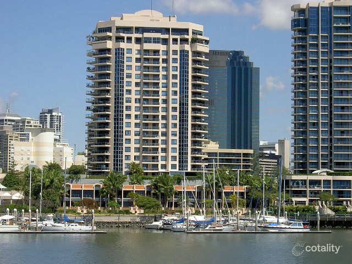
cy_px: 132
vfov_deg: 14.8
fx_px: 1017
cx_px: 176
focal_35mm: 100
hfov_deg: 19.6
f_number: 7.6
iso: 100
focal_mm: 20.6
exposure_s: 1/333
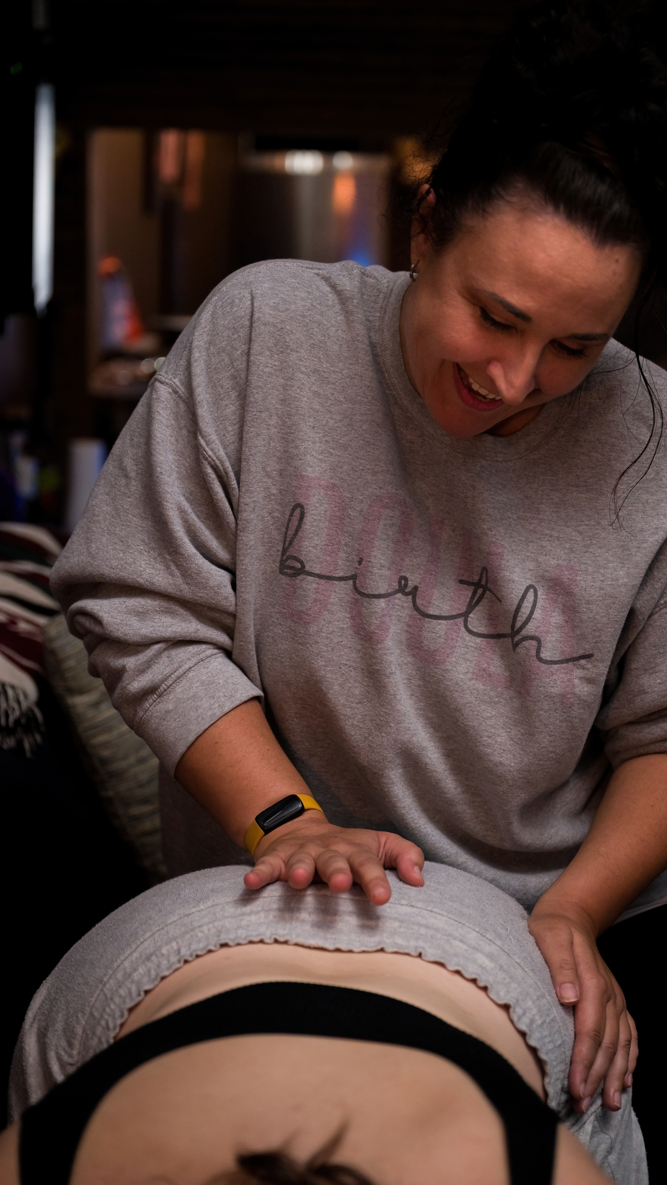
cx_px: 361
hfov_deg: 19.7
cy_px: 590
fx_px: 1918
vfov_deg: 34.4
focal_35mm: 61
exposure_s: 1/160
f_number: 2.8
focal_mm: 58
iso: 2500
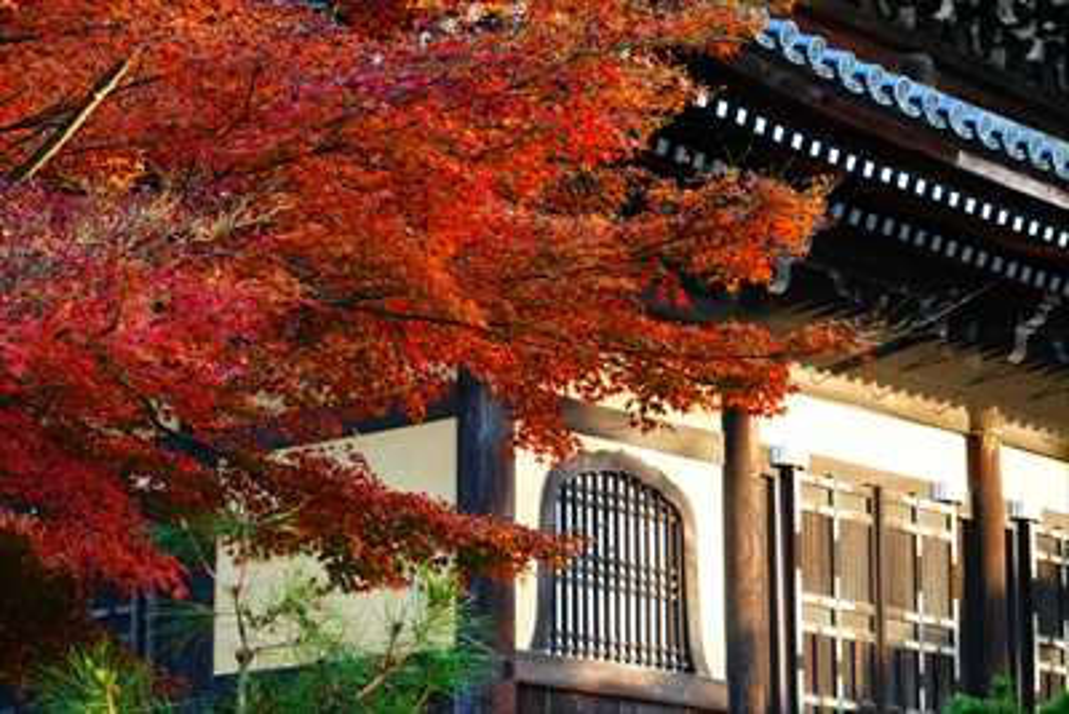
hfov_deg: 19.3
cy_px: 357
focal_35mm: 106
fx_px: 3149
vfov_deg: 12.9
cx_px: 534
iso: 640
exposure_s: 1/125
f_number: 6.3
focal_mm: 106
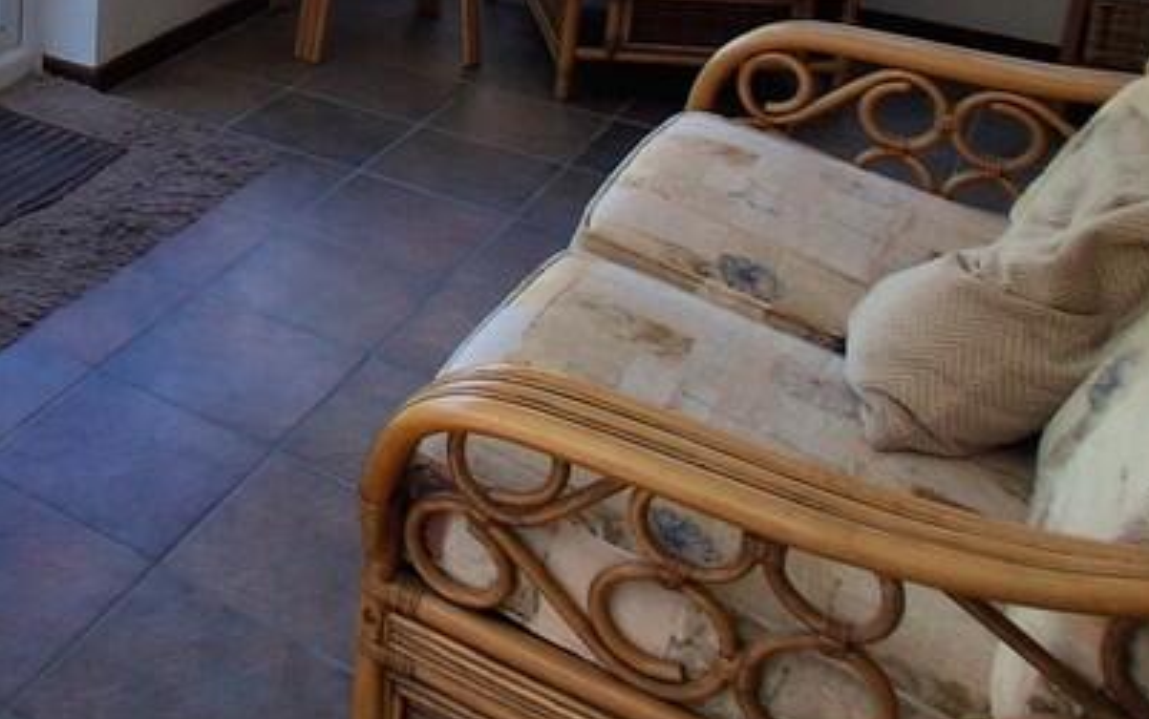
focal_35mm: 46
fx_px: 1441
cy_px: -166
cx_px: -52
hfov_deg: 37.7
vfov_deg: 25.0
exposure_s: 1/491
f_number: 2.2
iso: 50
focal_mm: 1.4
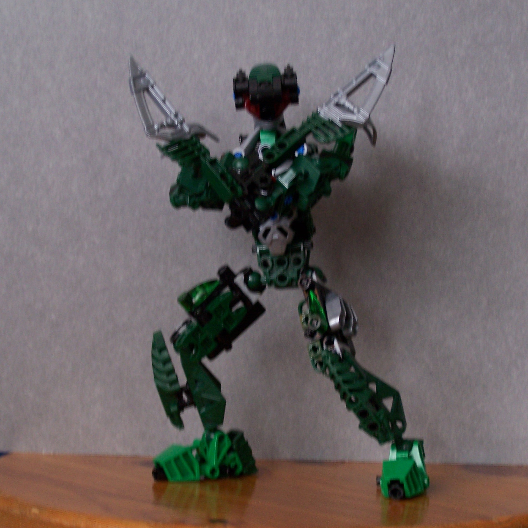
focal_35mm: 89
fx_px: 1536
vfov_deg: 19.5
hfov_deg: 19.5
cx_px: 272
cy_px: 265
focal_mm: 12.4
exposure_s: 1/5
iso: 140
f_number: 3.2
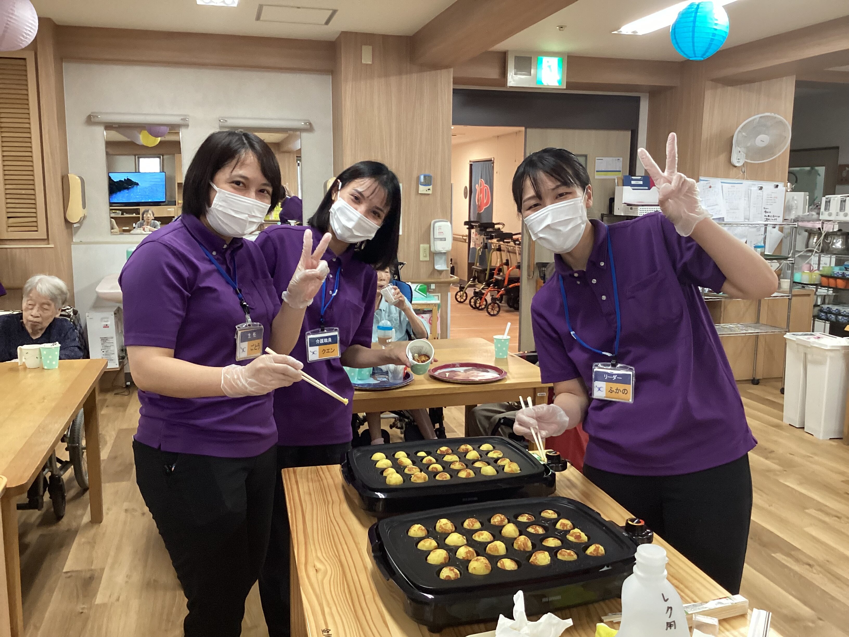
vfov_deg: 45.4
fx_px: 760
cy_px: 318
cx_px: 424
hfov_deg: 58.4
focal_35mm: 31
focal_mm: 3.3
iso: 200
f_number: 2.4
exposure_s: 1/60
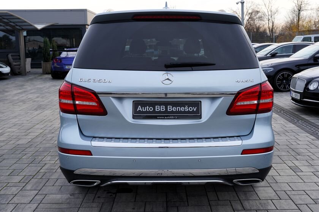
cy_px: 97
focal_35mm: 39
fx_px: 346
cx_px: 170
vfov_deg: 34.2
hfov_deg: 49.5
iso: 100
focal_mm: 32
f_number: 5.6
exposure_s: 1/125
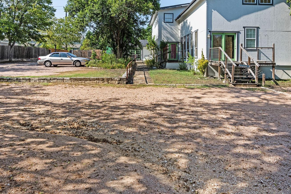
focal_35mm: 25
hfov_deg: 71.5
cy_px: 59
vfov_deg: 50.0
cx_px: 150
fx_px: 202
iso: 500
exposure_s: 1/125
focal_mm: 16
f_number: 8
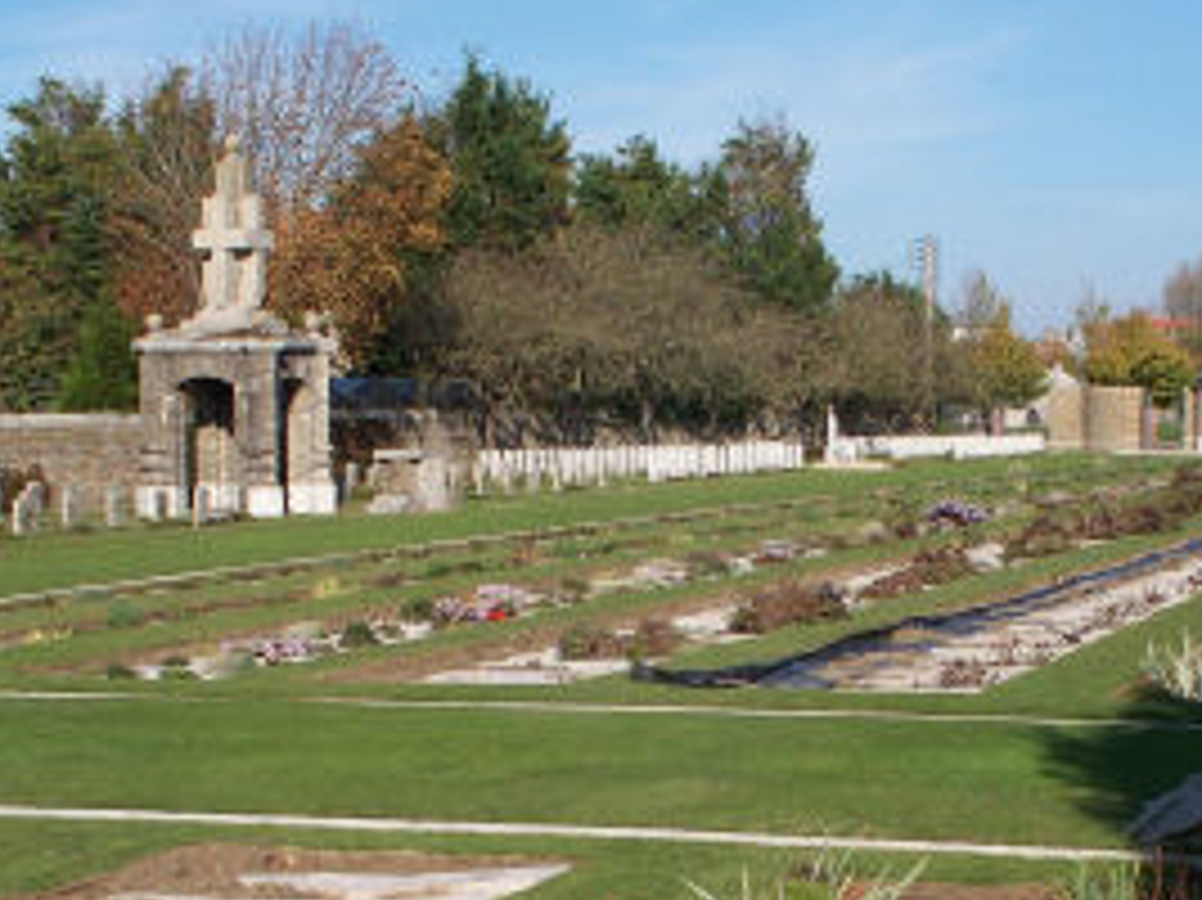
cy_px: 670
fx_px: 2811
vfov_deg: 18.1
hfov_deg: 24.1
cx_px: 702
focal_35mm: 81
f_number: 5
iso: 64
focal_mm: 7.54
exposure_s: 1/500
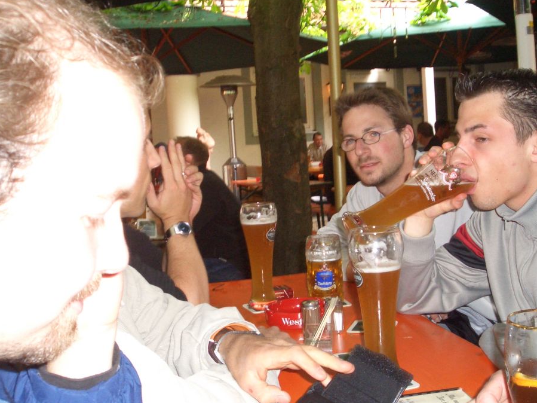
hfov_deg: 45.7
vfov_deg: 35.1
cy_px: 202
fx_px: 636
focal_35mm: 41
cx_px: 294
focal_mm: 4.8
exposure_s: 1/40
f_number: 4
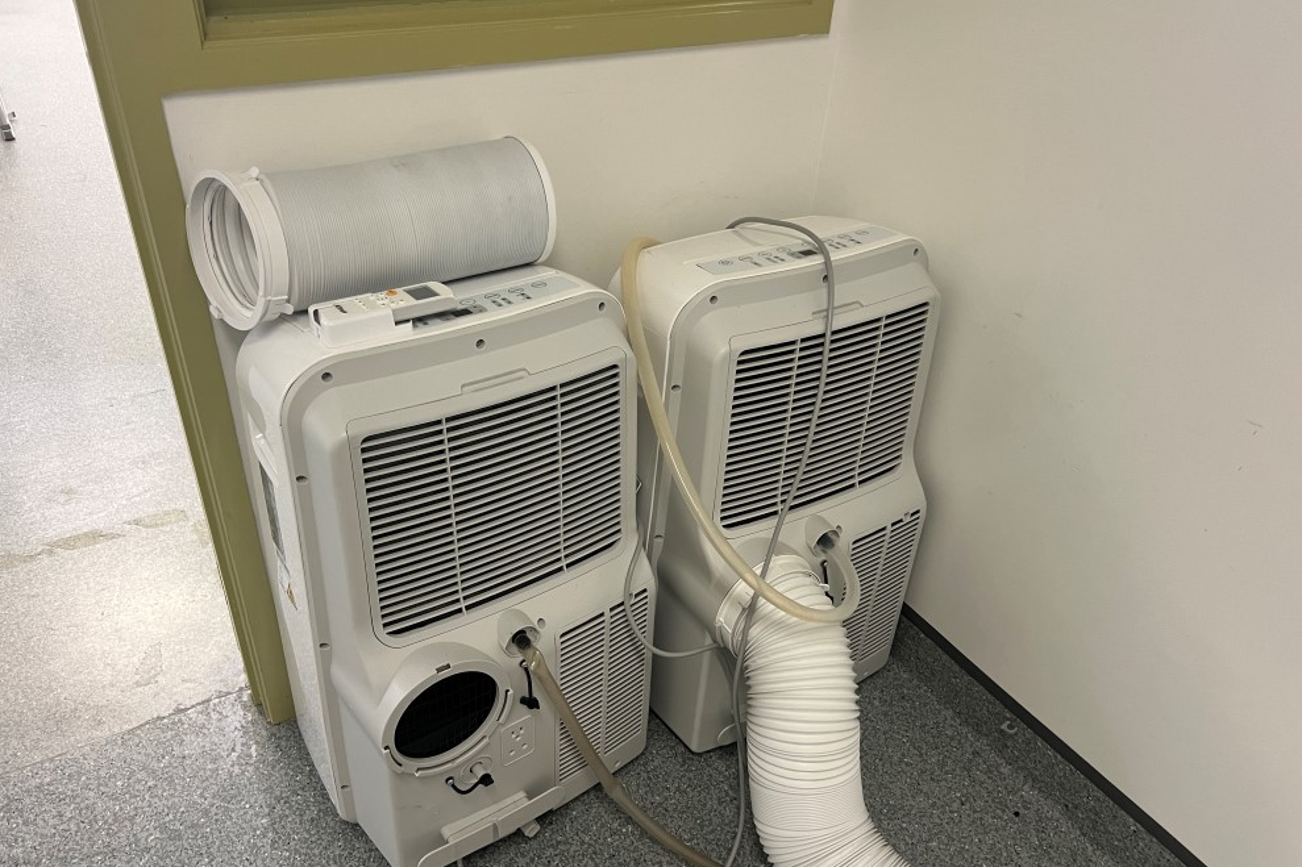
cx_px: 650
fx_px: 1012
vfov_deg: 46.3
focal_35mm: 28
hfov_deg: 65.5
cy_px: 484
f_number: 1.5
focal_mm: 5.7
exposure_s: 1/50
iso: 125
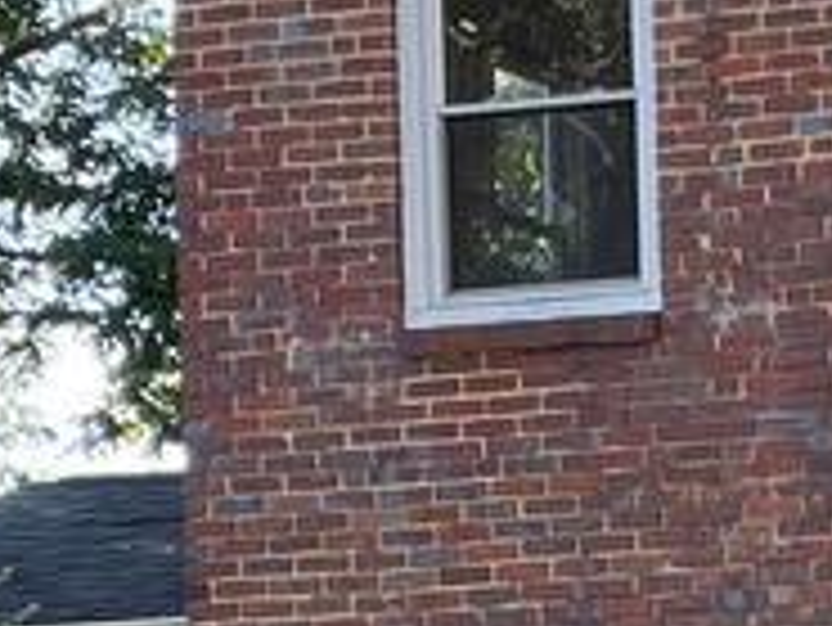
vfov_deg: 7.2
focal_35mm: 202
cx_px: 1390
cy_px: 1054
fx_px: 4858
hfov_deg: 9.4
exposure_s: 1/438
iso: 50
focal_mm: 4.2
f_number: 1.6
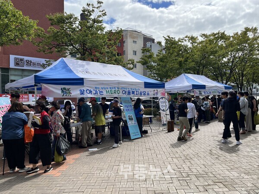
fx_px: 195
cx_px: 130
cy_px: 97
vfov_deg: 53.1
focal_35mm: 26
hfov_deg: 67.3
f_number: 1.6
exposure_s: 1/2632
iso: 50
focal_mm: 5.1
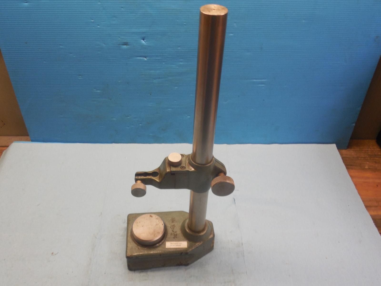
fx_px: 341
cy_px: 143
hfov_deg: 58.4
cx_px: 190
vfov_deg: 45.4
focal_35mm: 31
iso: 220
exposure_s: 1/30
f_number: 3.6
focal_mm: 5.6
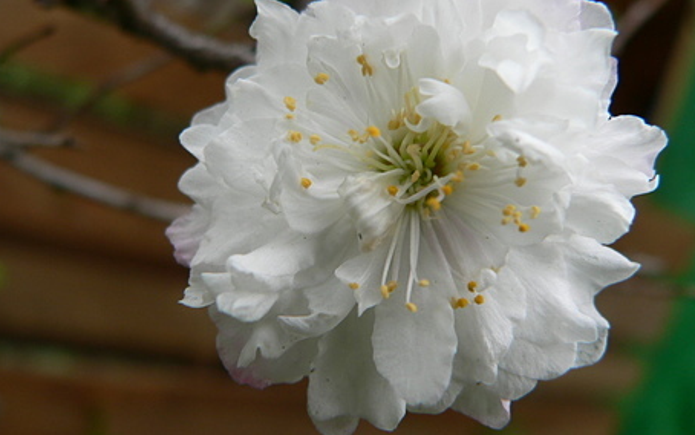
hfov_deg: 47.2
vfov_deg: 30.5
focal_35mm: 42
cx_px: 366
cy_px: 200
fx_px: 796
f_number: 2.8
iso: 80
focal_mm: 6
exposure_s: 1/60
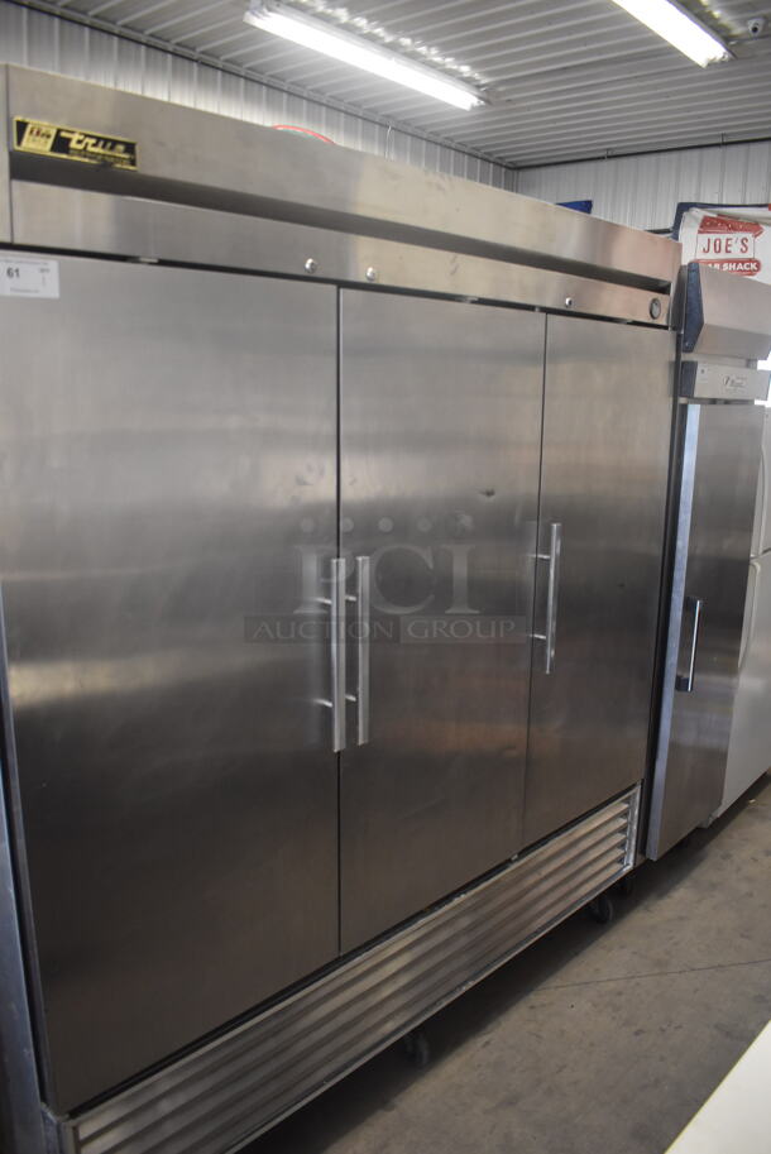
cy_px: 577
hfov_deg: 48.0
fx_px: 866
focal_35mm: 27
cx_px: 386
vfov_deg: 67.3
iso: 1600
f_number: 3.5
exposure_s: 1/125
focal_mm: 18
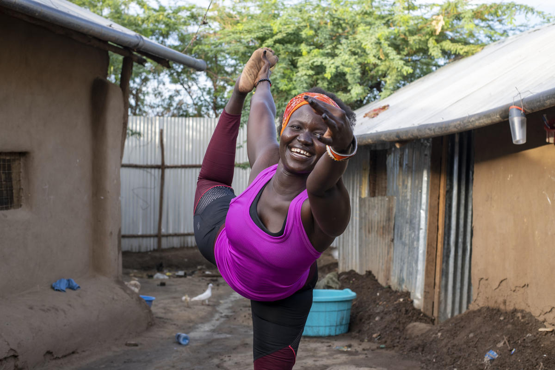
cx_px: 278
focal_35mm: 50
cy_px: 185
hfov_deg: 39.6
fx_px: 771
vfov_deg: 27.0
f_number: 6.3
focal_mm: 50
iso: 320
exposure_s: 1/80
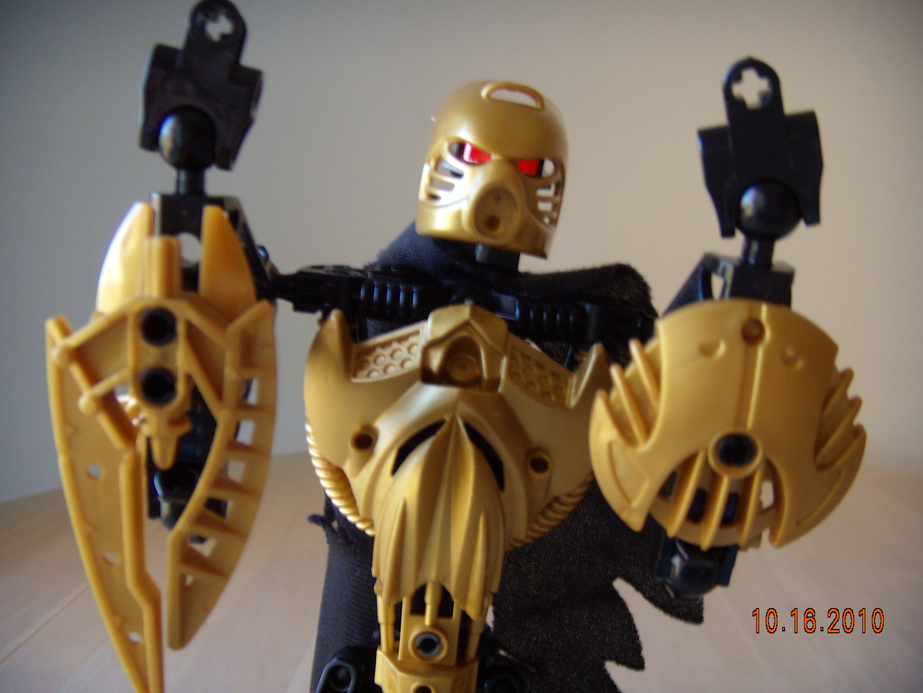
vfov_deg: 37.7
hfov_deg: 49.0
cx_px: 462
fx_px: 1013
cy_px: 346
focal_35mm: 38
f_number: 3.5
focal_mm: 6.4
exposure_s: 1/14.7
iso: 100
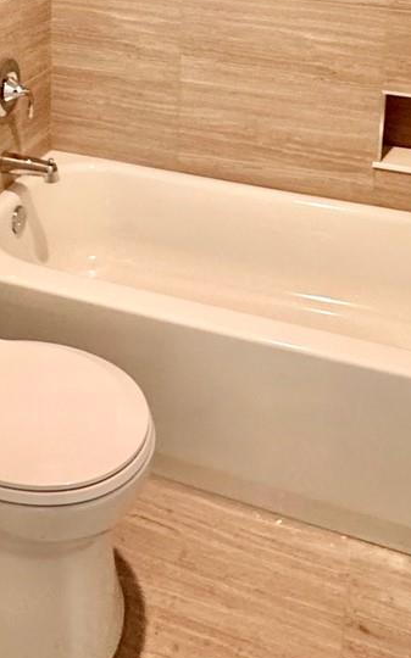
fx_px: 789
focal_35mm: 44
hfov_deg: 28.8
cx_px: 116
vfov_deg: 39.0
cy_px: -27
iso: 250
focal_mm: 2.22
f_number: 2.2
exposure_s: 1/60
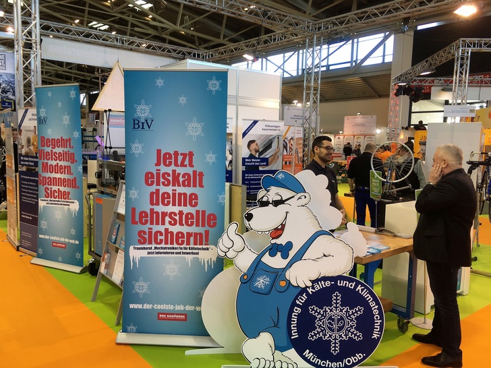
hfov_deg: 61.7
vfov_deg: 48.2
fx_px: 411
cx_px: 246
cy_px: 184
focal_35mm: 29
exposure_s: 1/50
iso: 32
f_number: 2.2
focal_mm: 4.15
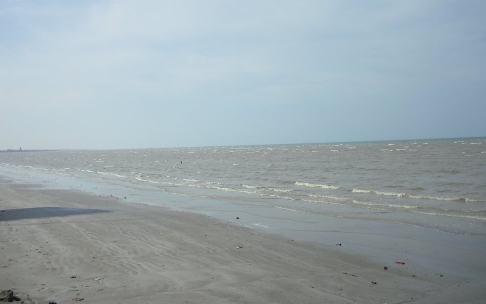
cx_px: 244
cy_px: 112
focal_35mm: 45
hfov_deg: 44.4
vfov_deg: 28.5
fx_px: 596
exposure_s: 1/500
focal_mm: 6.2
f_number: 8
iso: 100
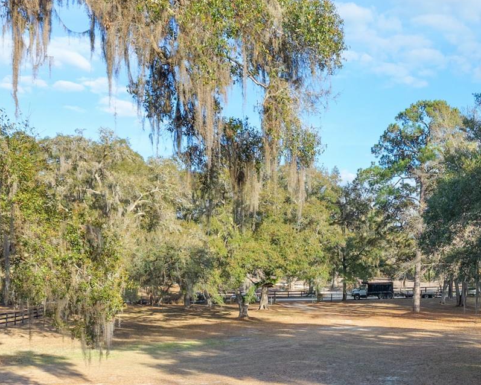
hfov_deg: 38.4
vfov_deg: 31.4
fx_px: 669
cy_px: 301
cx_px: 365
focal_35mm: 47
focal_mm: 8.67
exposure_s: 1/1500
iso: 280
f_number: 1.8
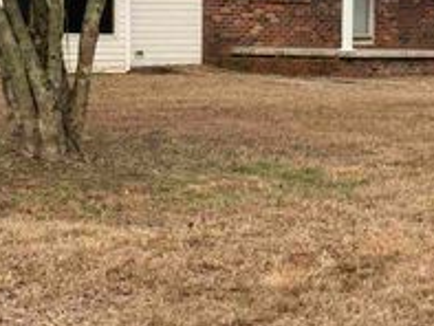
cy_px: 105
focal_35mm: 122
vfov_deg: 12.1
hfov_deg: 16.0
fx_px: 1531
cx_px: 68
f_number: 1.78
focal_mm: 6.76
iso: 64
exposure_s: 1/570
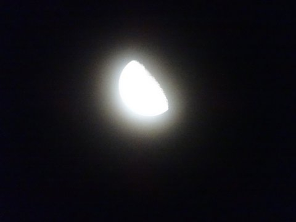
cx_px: 148
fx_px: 6157
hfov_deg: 2.8
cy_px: 111
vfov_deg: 2.1
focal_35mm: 720
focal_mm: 123
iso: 3200
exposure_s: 1/50
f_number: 6.4
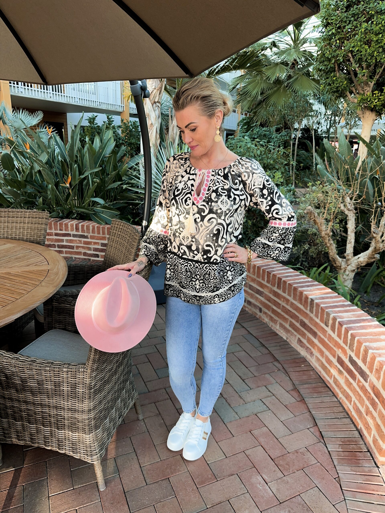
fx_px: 356
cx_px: 192
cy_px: 256
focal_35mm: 24
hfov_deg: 56.8
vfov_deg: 71.6
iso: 80
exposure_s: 1/190
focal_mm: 6.86
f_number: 1.8
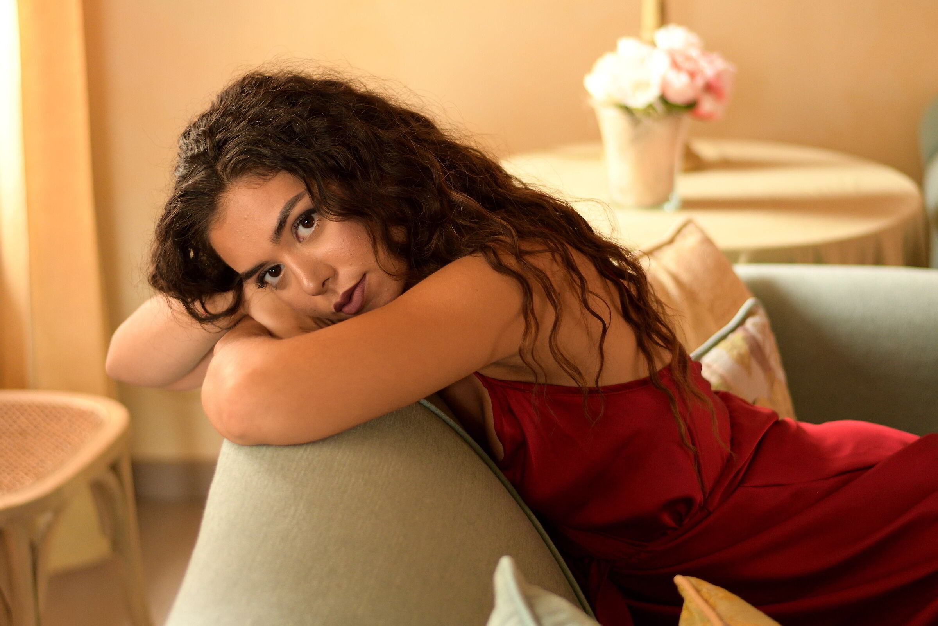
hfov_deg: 27.0
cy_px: 313
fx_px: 1954
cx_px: 469
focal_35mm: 75
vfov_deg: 18.2
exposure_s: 1/125
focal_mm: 50
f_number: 1.8
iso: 1100
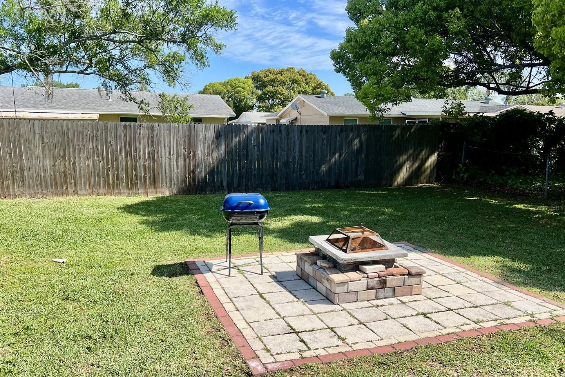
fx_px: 471
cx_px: 275
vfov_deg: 43.5
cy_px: 207
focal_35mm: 30
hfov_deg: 61.9
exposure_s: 1/3571
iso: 50
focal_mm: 5.7
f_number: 1.5
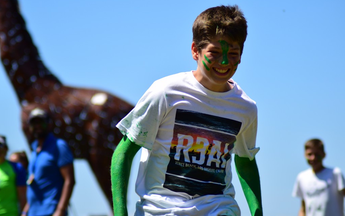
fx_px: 1951
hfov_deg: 10.1
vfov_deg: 6.3
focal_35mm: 208
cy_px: 112
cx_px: 172
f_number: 4.2
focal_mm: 135
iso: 160
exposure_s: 1/1250
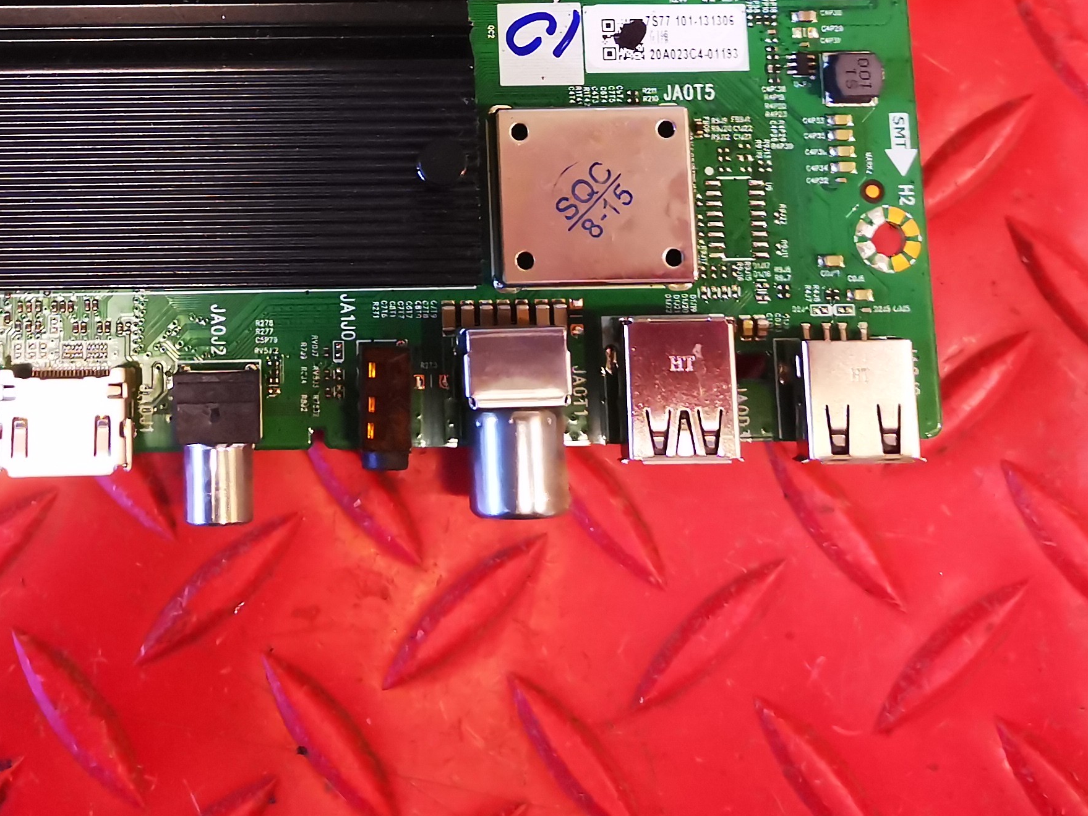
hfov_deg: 33.8
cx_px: 295
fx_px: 1760
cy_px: -28
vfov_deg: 24.7
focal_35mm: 56
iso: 1600
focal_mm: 5.58
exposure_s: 1/20
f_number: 1.8
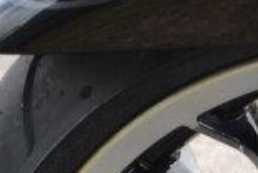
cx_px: 484
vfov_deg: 2.2
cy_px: 408
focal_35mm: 637
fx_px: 4573
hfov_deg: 3.2
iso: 100
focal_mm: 55
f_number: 5.6
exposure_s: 1/125
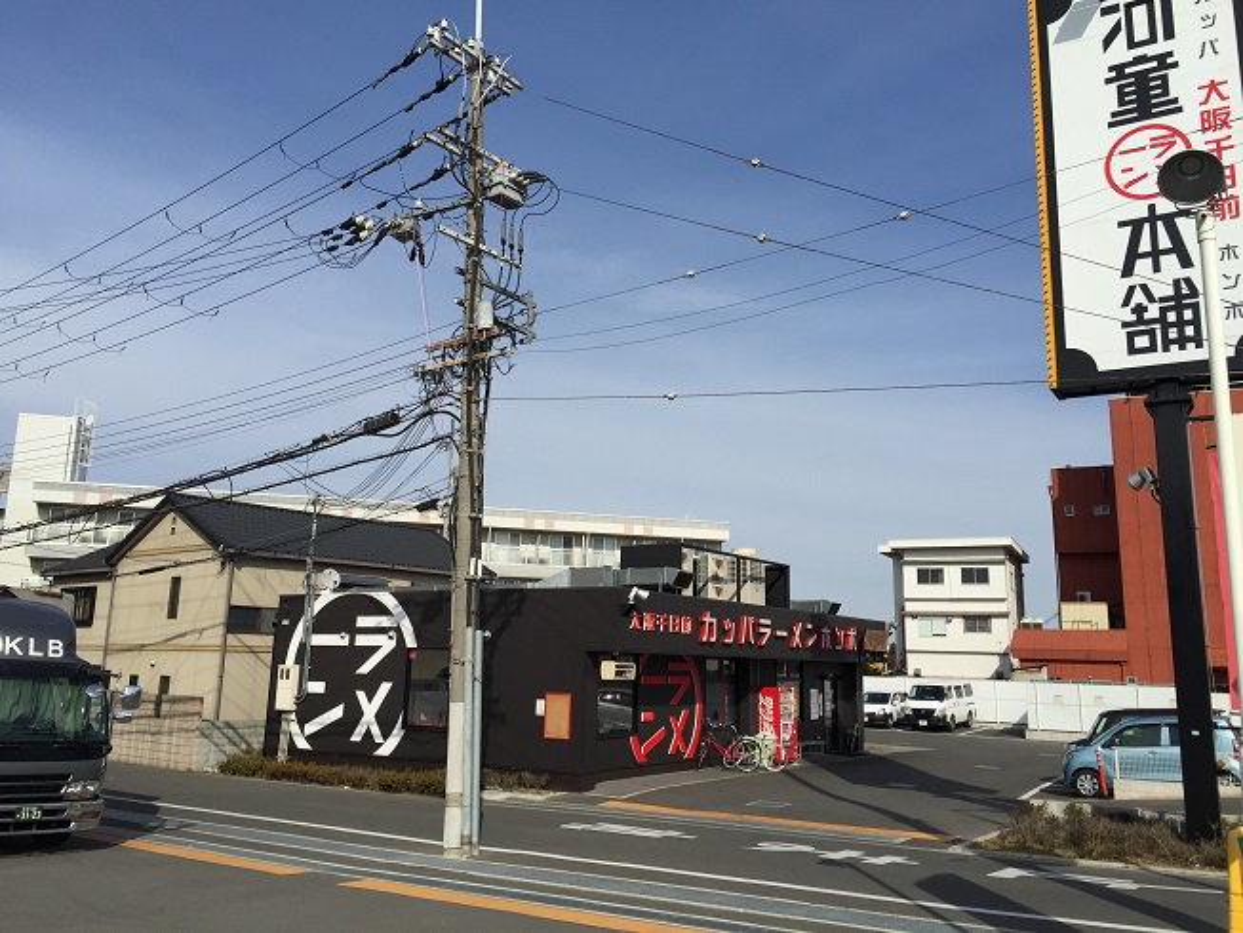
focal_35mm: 29
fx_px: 1042
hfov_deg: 61.7
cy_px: 466
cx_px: 622
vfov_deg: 48.2
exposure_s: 1/3597
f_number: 2.2
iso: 32
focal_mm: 4.15
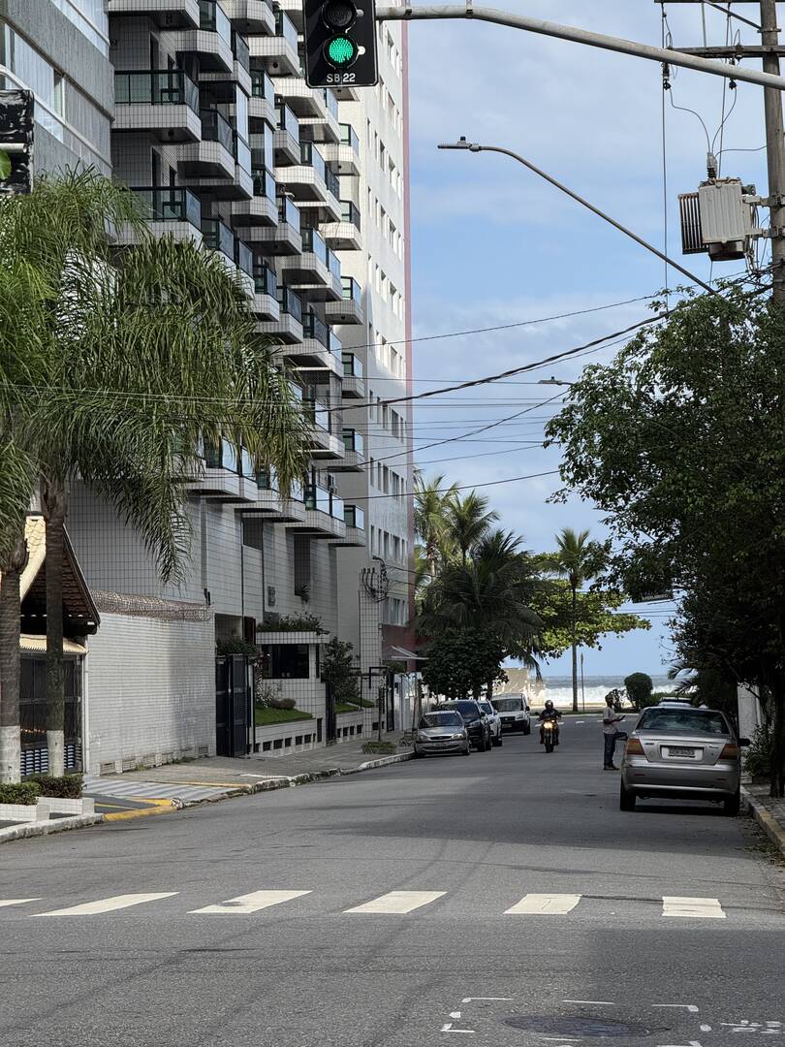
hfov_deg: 12.3
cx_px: 392
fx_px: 3628
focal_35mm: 120
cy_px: 524
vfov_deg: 16.4
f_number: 2.8
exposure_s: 1/1577
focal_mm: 15.66
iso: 50
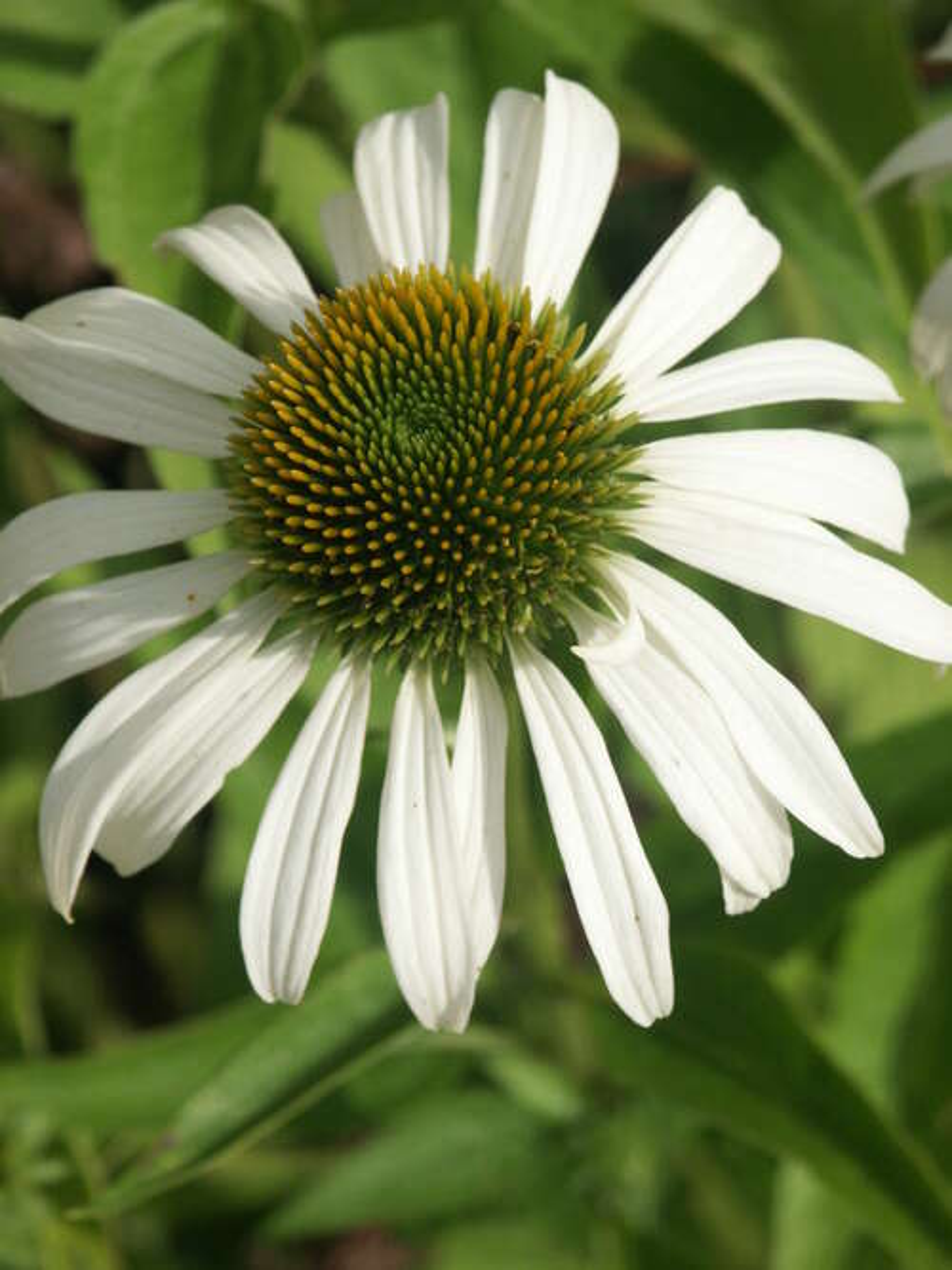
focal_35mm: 199
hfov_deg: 7.5
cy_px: 635
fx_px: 7299
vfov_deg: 9.9
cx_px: 476
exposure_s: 1/1500
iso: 100
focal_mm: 50.48
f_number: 4.5
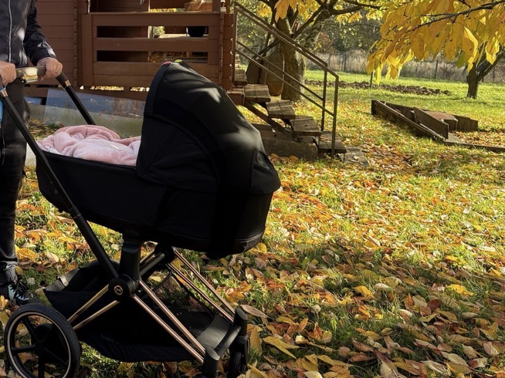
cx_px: 42
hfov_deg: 37.5
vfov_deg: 30.3
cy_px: 92
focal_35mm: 47
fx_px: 685
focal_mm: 6.76
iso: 100
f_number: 1.78
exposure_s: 1/617
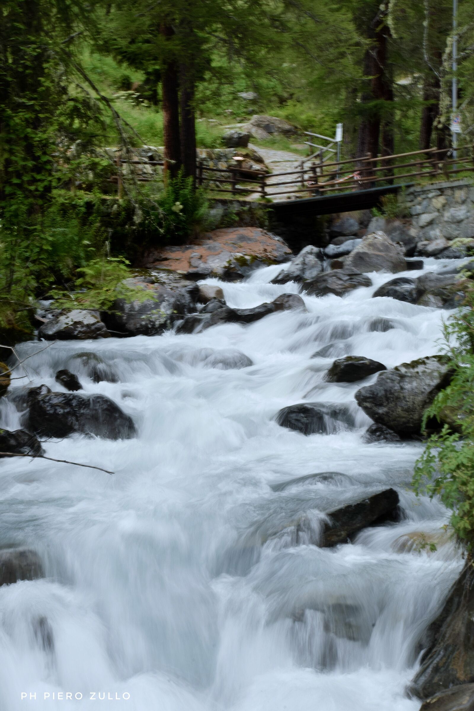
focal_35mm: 78
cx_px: 237
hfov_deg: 17.5
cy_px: 356
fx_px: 1540
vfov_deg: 26.0
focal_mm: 52
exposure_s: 1/8
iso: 100
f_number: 25
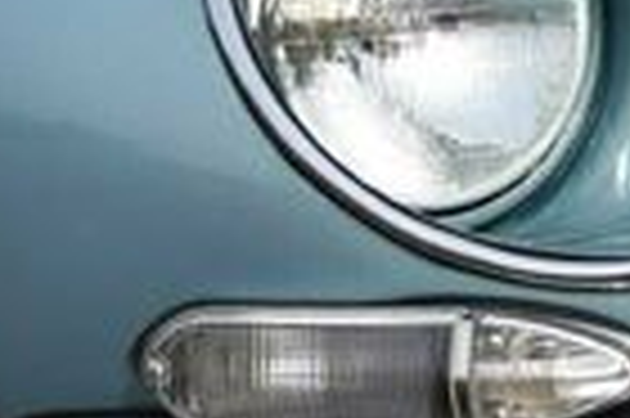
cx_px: 1184
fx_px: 3239
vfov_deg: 7.3
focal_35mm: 185
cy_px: -160
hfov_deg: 10.4
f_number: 7.1
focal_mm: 27
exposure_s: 1/500
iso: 100
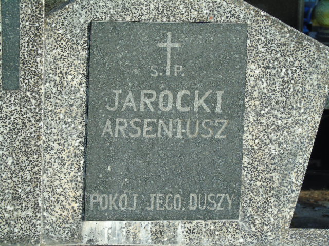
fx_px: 2015
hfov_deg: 9.3
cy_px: 123
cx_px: 164
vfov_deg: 7.0
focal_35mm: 212
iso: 80
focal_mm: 38
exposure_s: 1/250
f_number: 4.7
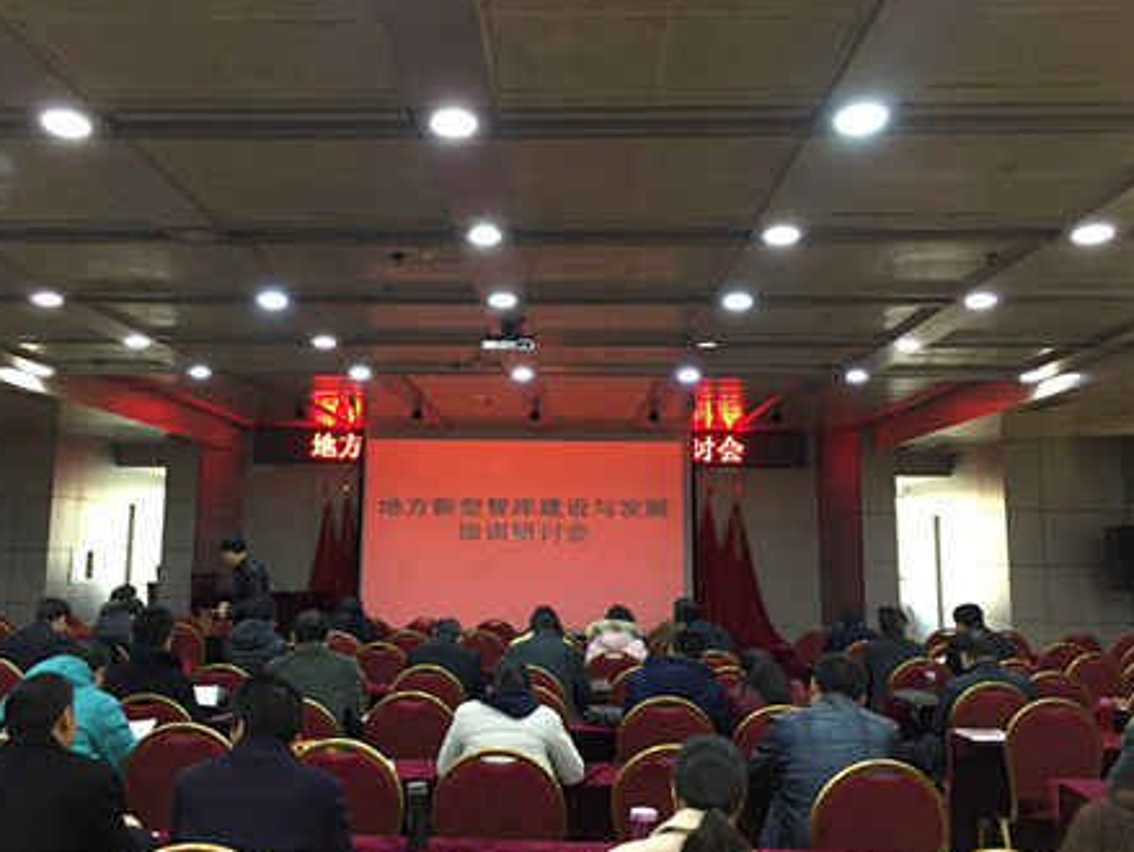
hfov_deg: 55.2
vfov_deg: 43.0
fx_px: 1082
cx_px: 506
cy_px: 404
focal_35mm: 33
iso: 320
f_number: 2.2
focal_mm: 4.15
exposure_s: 1/33
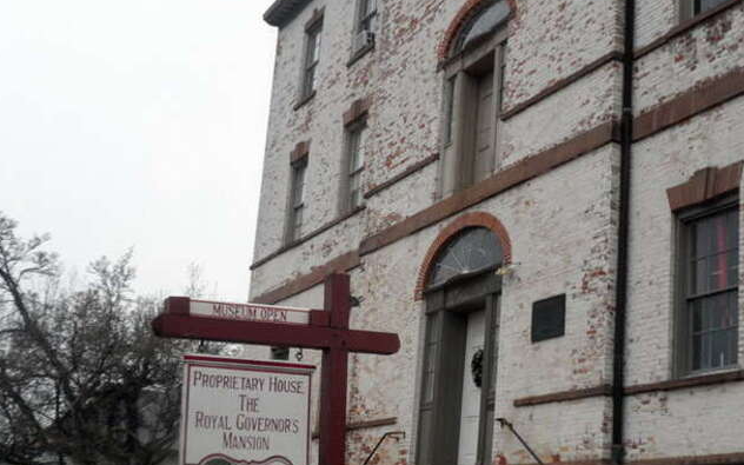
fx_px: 1196
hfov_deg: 34.5
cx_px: 406
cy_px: 298
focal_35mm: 59
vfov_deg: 21.9
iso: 80
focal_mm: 8
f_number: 3.9
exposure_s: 1/125
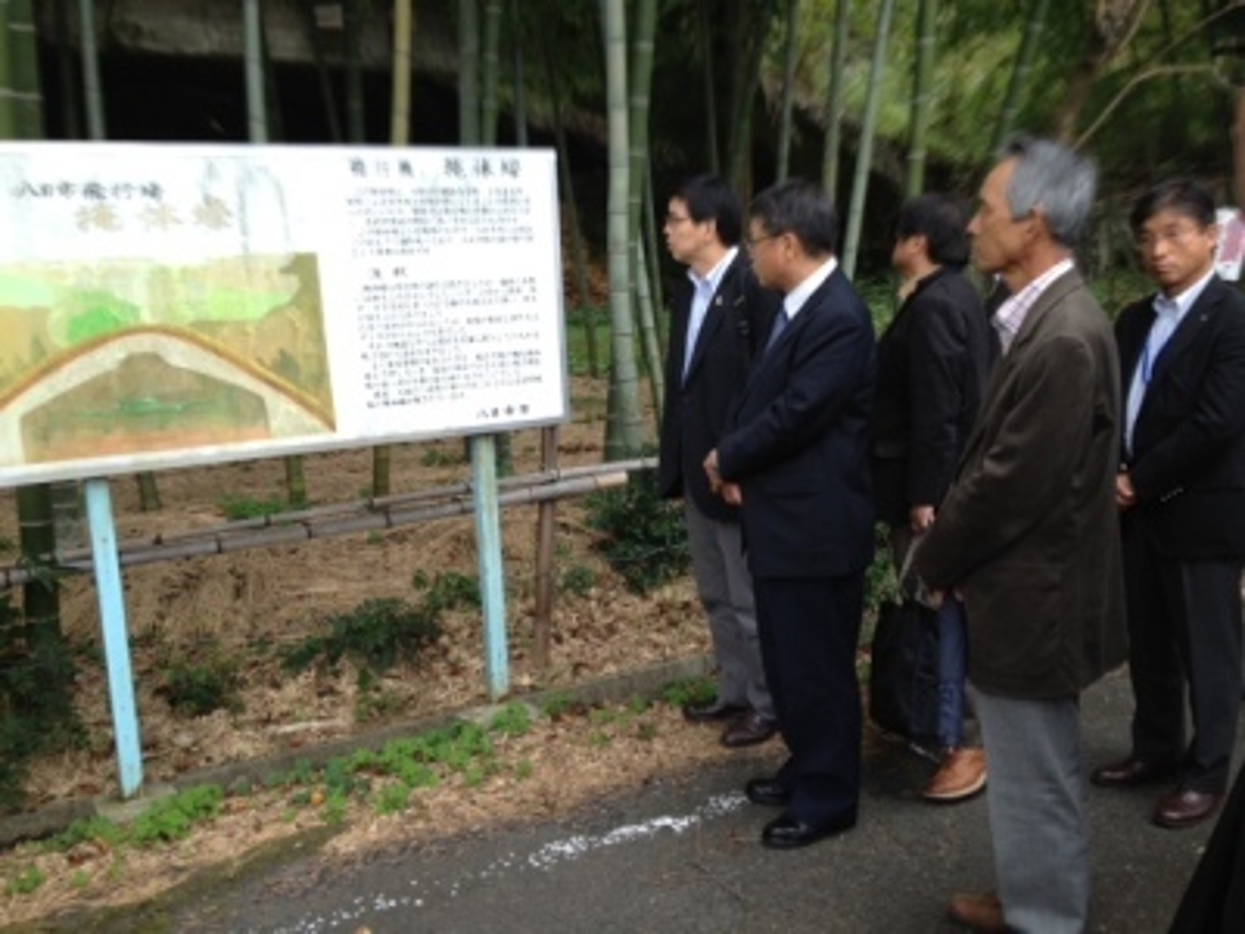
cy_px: 467
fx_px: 1259
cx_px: 622
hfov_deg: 52.6
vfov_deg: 40.7
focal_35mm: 35
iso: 80
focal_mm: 4.28
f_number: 2.4
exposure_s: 1/60
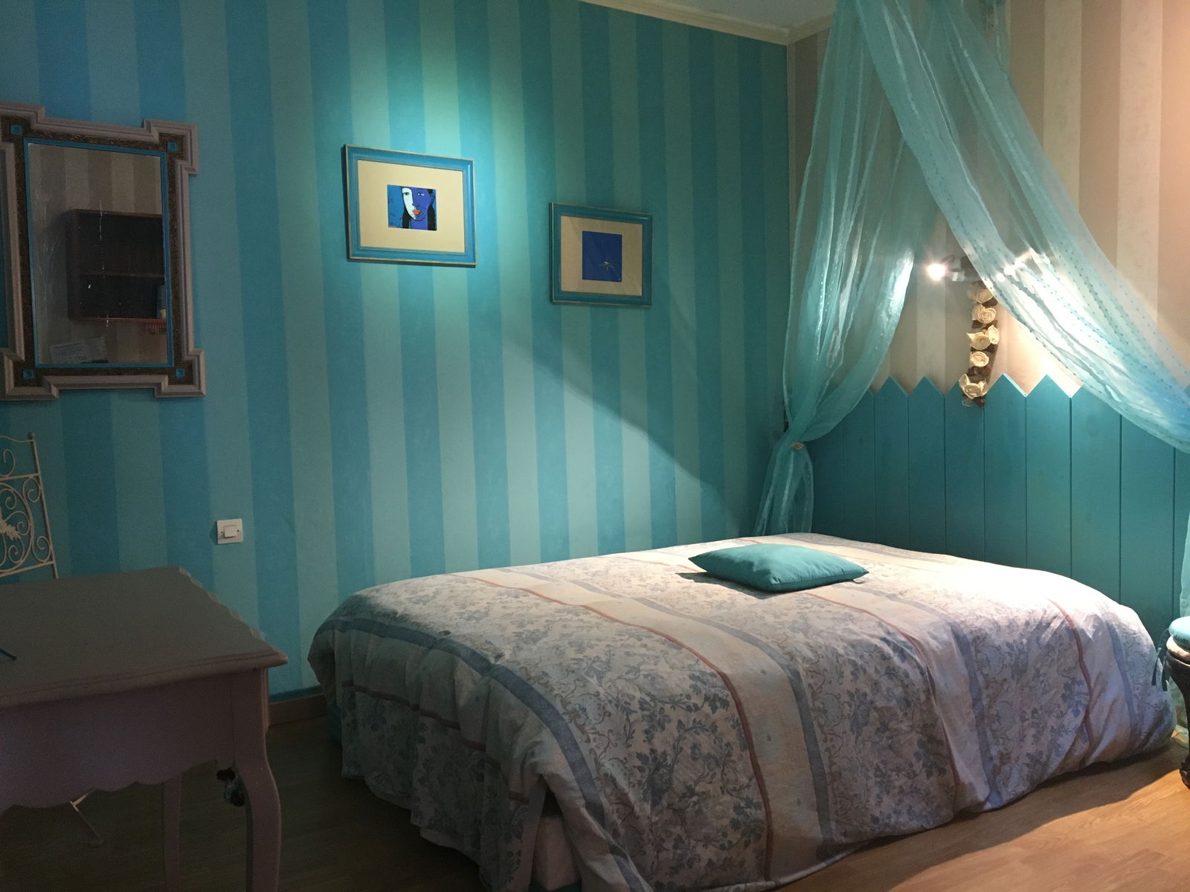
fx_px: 997
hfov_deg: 61.7
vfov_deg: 48.2
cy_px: 446
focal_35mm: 29
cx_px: 595
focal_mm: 4.15
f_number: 2.2
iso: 200
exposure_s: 1/20
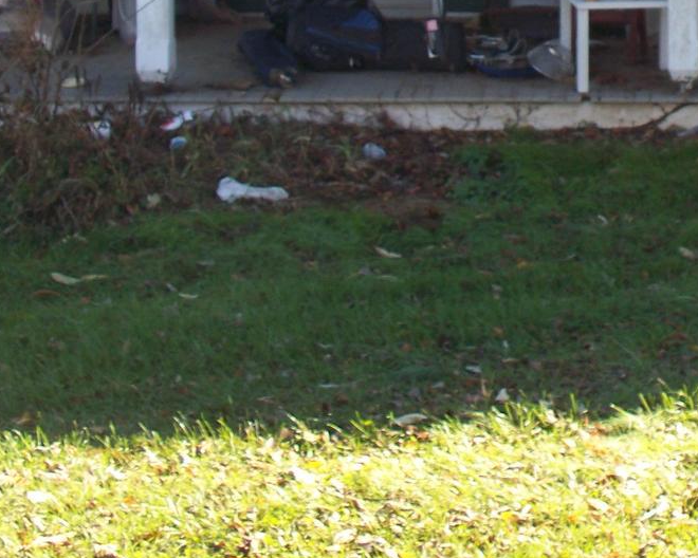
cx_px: 686
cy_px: -249
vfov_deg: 13.4
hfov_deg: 17.2
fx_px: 2252
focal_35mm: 109
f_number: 2.8
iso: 64
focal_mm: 7.54
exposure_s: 1/160
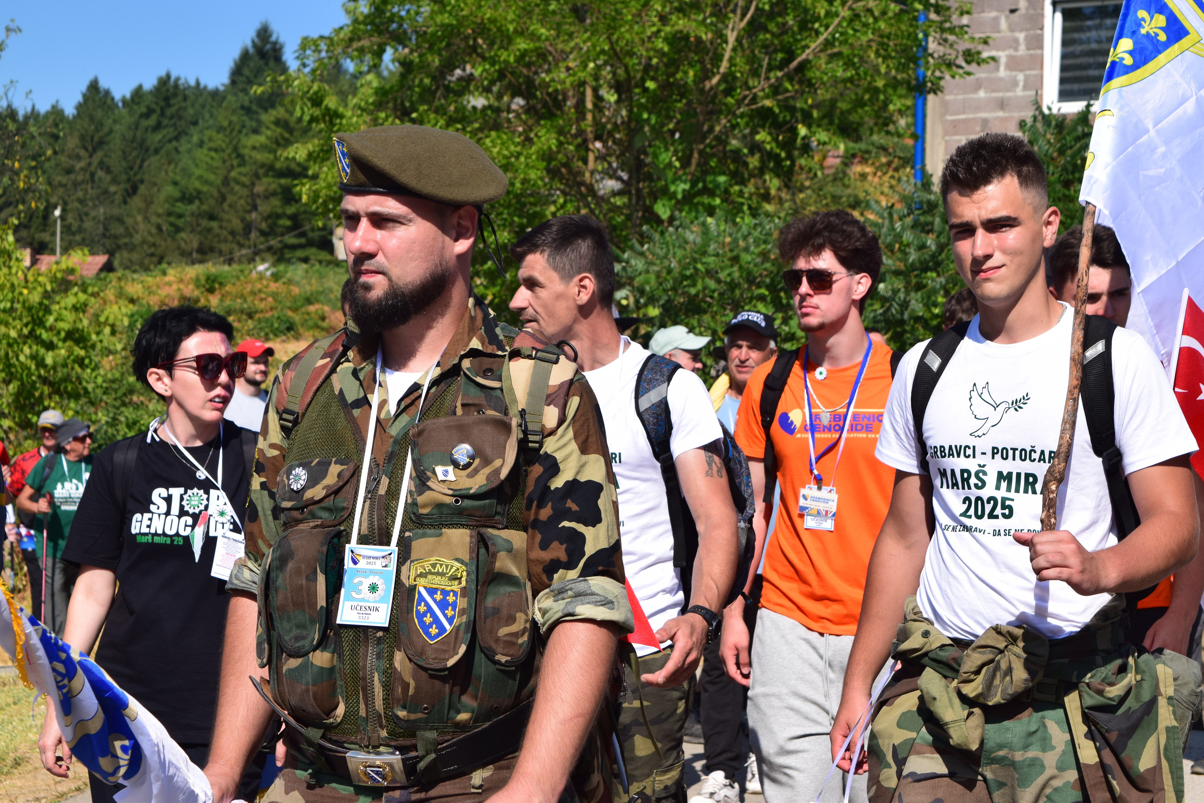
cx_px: 602
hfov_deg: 24.6
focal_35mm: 82
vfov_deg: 16.6
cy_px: 402
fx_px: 2759
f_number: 11
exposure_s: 1/500
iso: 220
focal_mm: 55
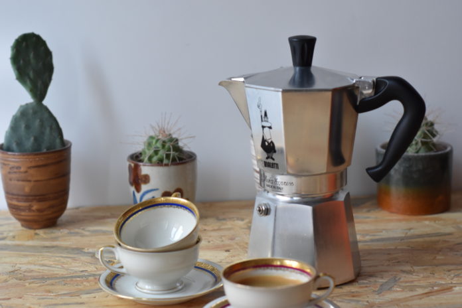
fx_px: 962
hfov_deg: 27.0
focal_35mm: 75
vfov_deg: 18.2
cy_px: 154
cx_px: 231
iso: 800
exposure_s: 1/60
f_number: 3.5
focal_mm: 50
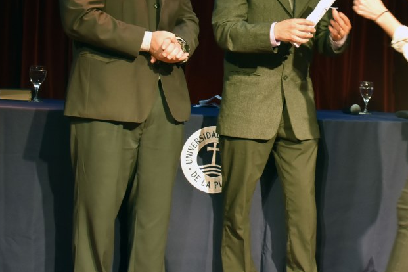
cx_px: 327
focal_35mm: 67
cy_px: 54
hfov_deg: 29.5
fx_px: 757
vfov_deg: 20.1
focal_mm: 27
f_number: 4
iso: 800
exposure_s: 1/50
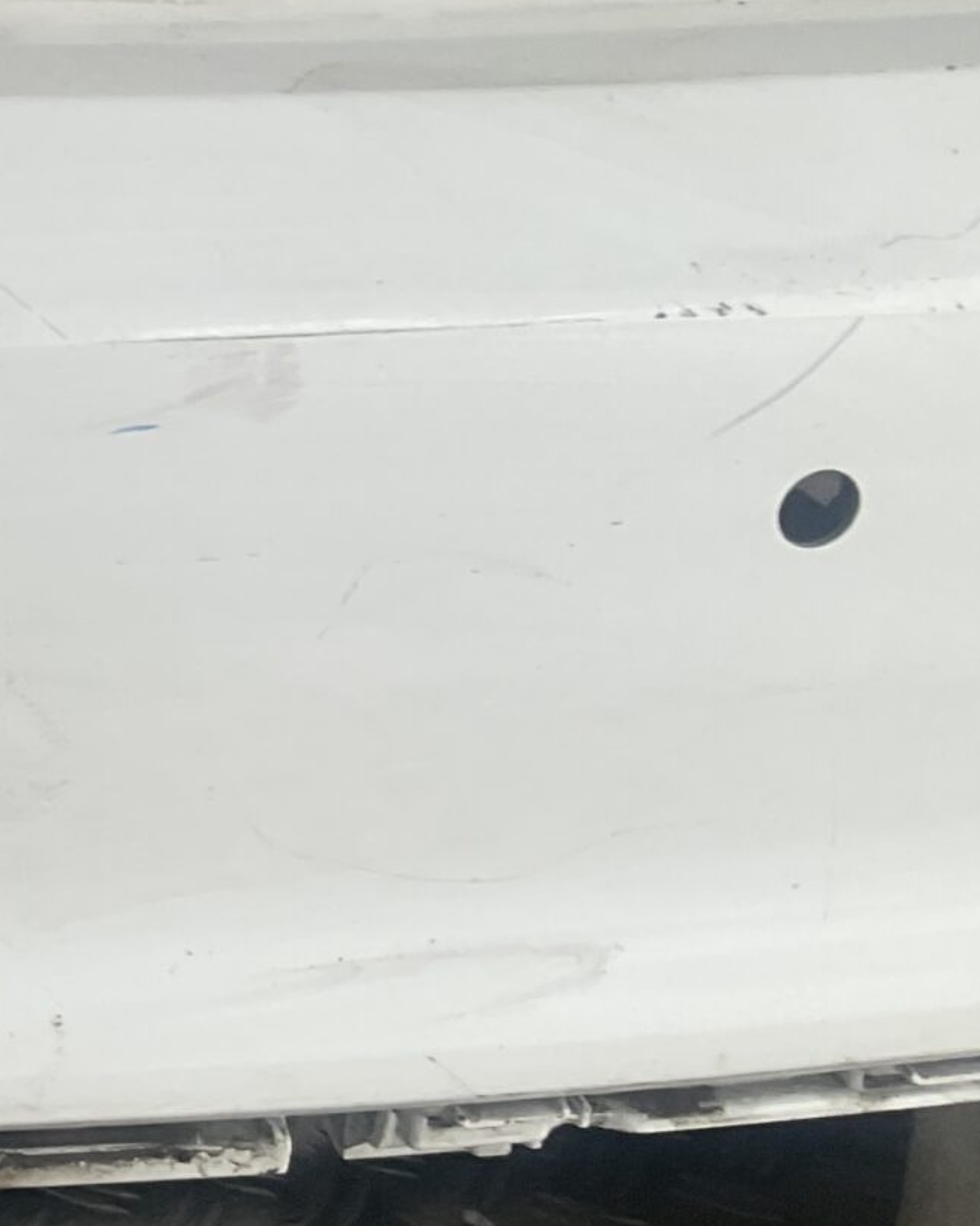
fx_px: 3227
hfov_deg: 15.3
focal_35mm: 89
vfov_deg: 21.3
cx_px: -683
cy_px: 300
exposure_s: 1/100
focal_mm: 3
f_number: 1.8
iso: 25
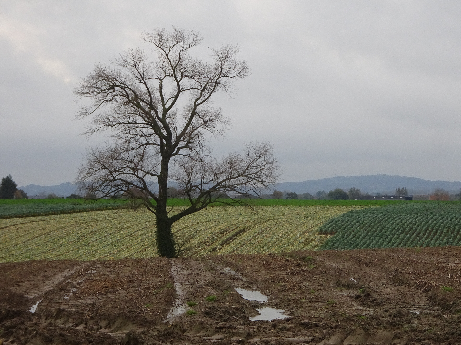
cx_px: 289
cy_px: 165
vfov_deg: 13.2
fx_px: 1492
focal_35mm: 112
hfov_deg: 17.5
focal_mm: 14.99
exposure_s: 1/100
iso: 100
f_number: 5
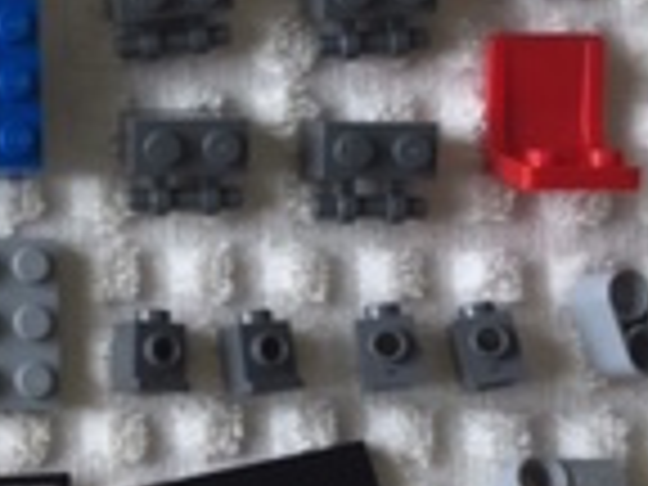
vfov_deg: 11.5
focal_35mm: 129
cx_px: -432
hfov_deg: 14.0
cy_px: 194
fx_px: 2415
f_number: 2.2
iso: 32
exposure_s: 1/120
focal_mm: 4.15
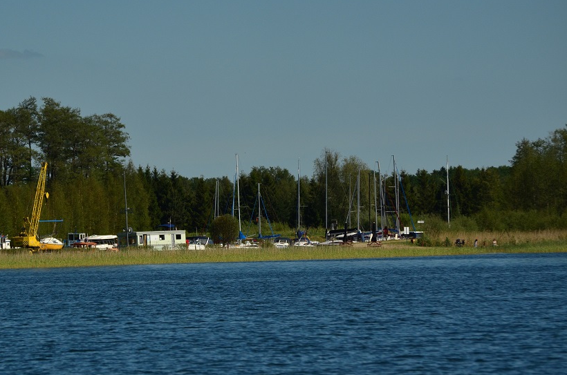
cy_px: 166
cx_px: 230
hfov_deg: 7.3
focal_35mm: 284
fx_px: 4457
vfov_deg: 4.8
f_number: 4.8
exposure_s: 1/8000
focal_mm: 155
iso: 400
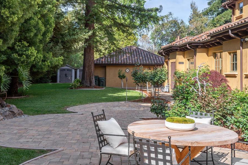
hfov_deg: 45.6
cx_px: 117
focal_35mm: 43
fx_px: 295
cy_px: 76
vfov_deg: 31.3
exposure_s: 1/200
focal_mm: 25.5
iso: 100
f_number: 8
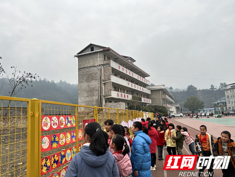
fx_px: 177
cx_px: 118
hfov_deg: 67.3
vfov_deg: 53.1
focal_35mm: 26
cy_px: 88
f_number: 1.5
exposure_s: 1/2695
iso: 50
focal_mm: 5.7
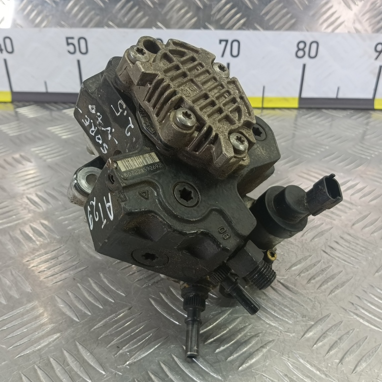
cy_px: 192
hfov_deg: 51.1
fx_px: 400
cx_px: 196
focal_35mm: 32
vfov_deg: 51.1
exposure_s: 1/50
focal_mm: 4.11
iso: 145
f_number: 1.6
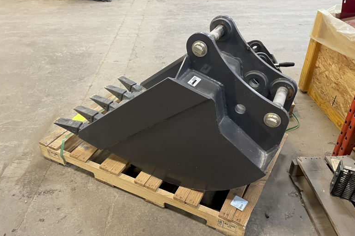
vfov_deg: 46.3
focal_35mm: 28
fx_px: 276
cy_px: 102
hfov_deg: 65.5
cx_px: 178
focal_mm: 4.2
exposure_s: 1/60
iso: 250
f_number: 1.6
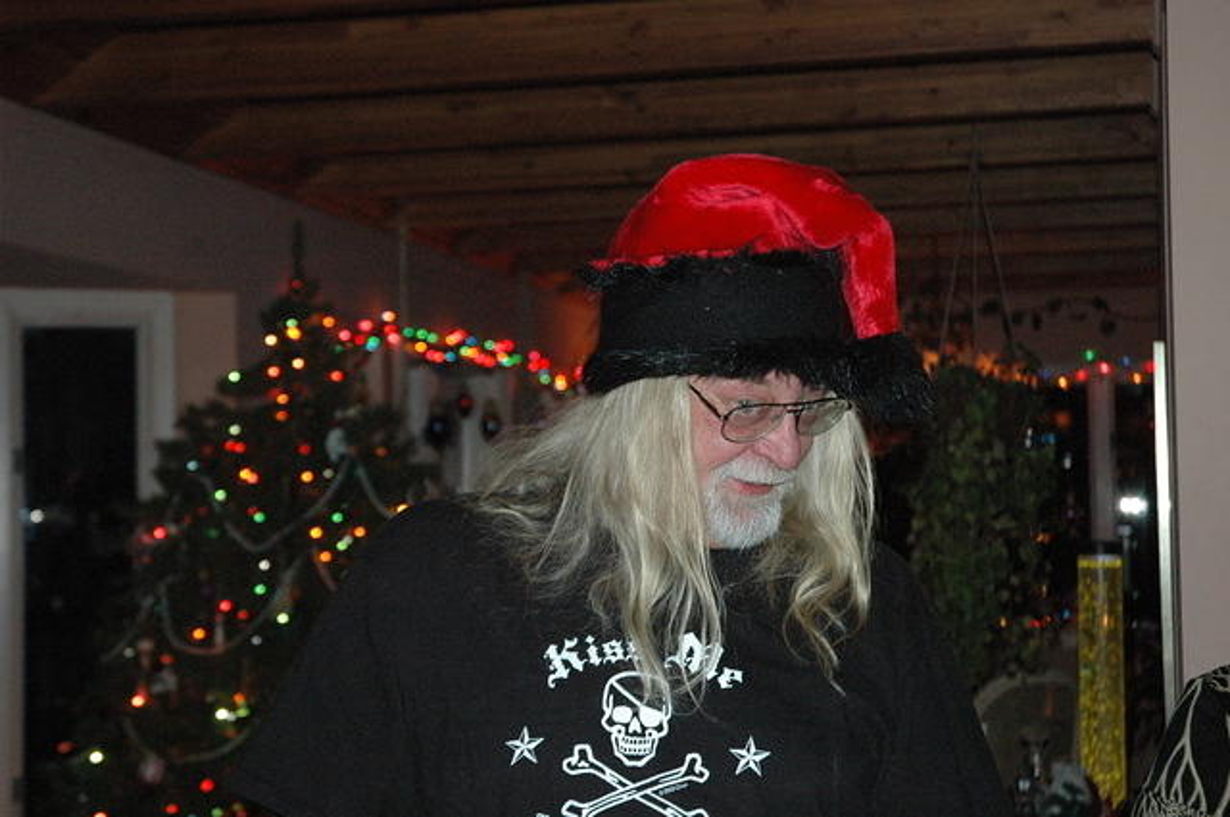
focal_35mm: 69
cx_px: 615
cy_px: 408
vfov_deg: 19.7
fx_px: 2354
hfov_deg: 29.3
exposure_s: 1/60
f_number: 4.5
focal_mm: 46
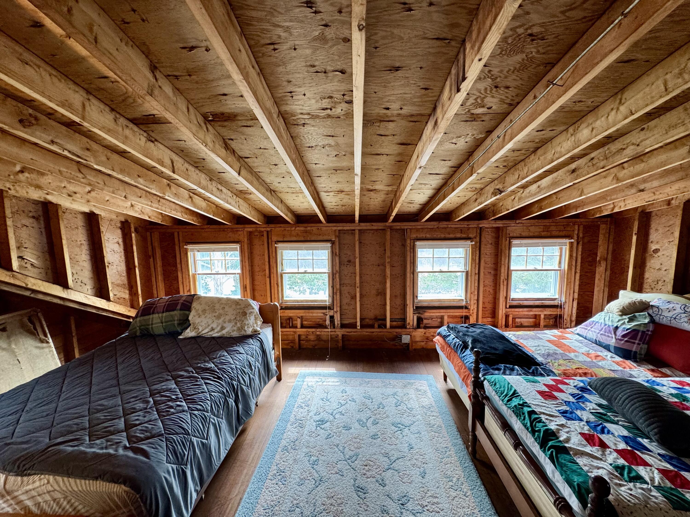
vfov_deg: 85.7
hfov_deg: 102.1
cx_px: 345
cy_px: 258
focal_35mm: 14
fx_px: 279
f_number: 2.2
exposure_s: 1/60
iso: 200
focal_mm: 2.22
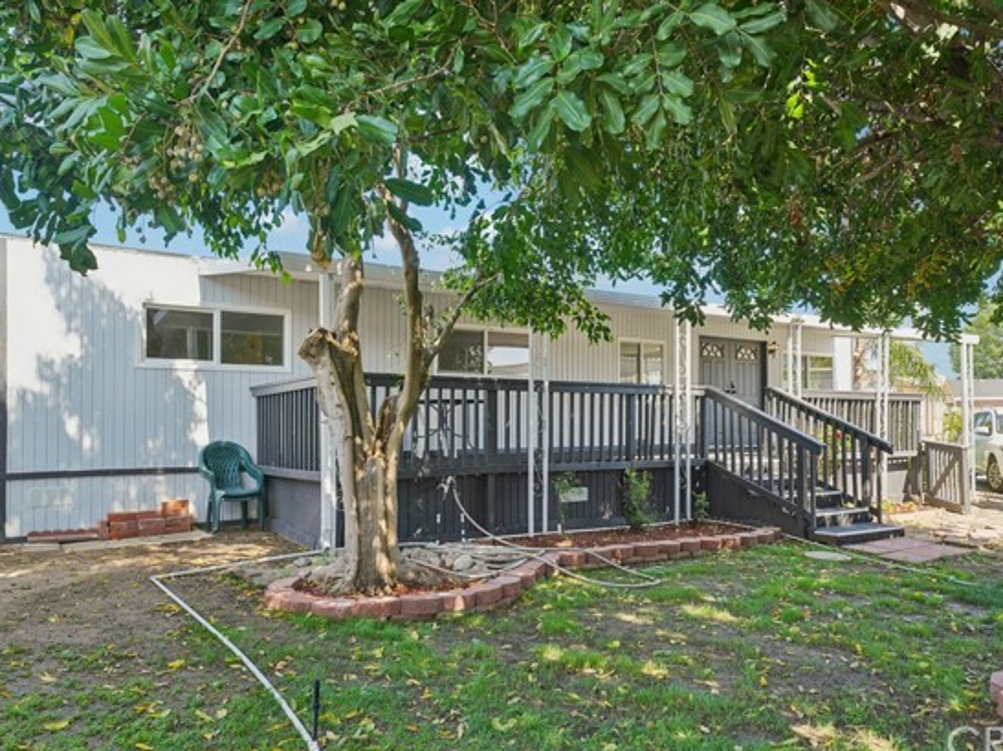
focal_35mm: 27
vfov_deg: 51.3
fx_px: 782
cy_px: 379
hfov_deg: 65.3
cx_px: 532
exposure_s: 1/30
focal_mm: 24
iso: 100
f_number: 8
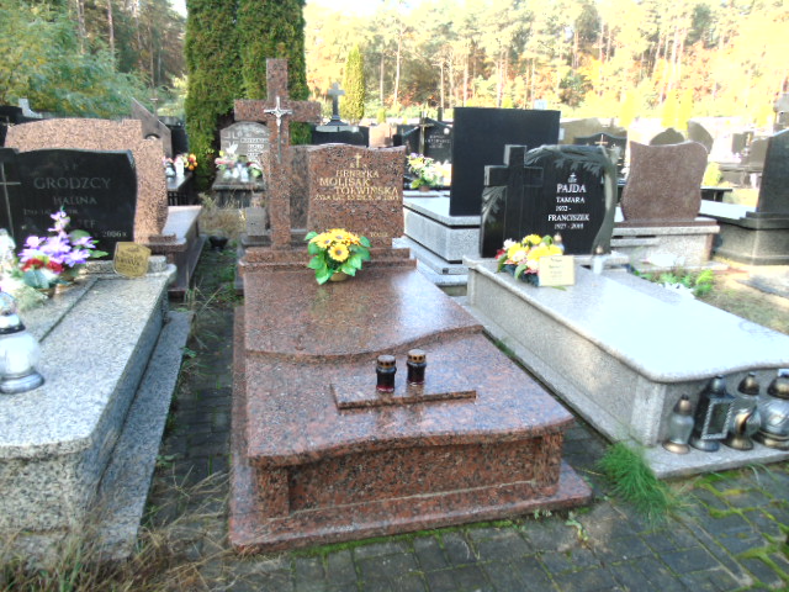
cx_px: 394
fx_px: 570
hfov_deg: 69.4
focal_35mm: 25
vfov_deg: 54.9
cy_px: 296
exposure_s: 1/125
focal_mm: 4.4
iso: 80
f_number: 3.4
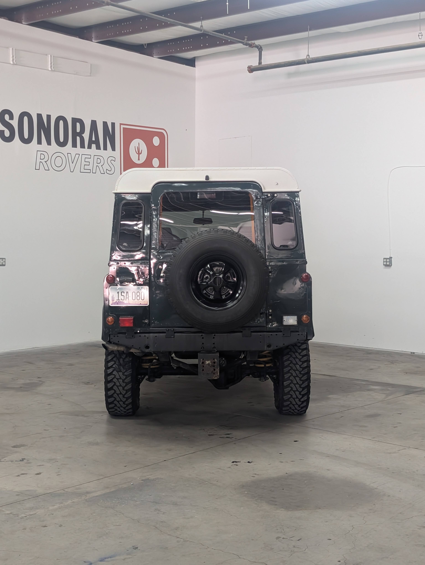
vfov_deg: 38.9
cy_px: 282
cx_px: 212
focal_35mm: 49
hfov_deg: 29.7
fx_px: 800
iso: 190
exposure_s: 1/40
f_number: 1.68
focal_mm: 6.9
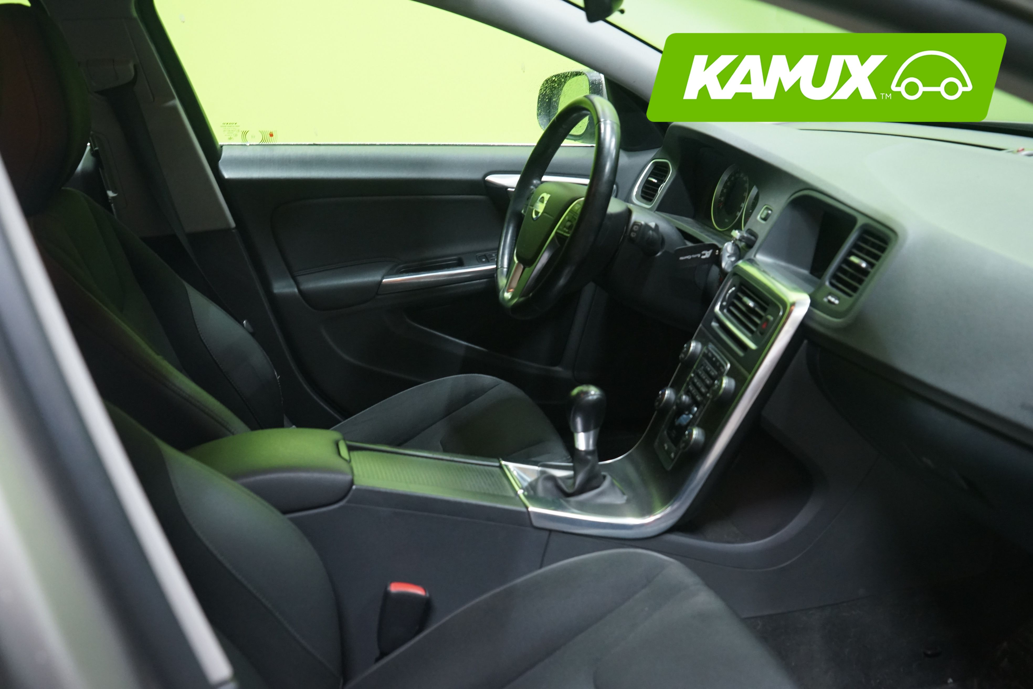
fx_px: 1033
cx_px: 516
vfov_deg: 36.9
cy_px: 344
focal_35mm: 36
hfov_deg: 53.1
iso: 2500
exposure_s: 1/20
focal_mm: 36
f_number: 5
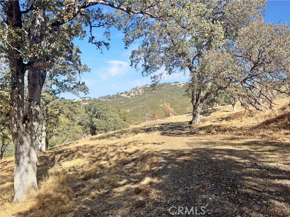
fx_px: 218
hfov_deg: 67.3
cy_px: 108
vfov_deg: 53.1
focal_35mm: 26
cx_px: 145
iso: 50
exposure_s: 1/2123
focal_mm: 5.7
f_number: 1.5
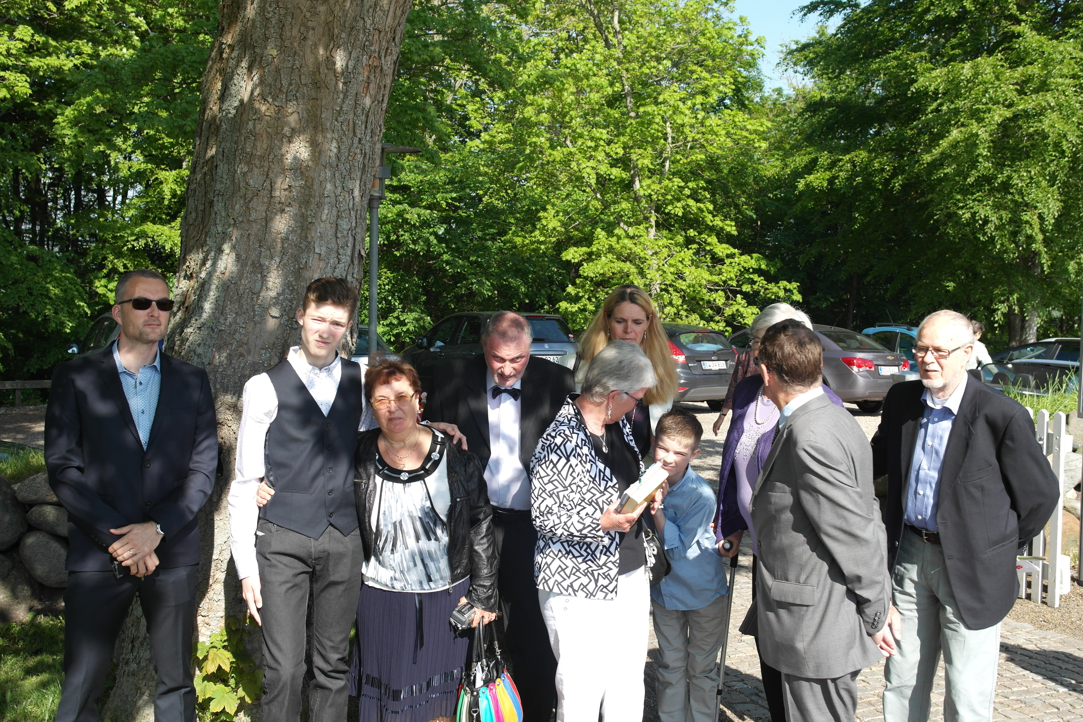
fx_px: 1203
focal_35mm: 40
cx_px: 542
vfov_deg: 33.4
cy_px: 361
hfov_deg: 48.5
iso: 100
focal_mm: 26
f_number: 5.6
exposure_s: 1/200
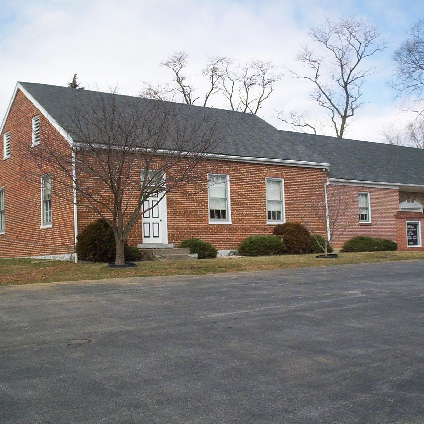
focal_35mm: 45
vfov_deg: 37.6
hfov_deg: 37.4
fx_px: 624
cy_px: 213
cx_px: 251
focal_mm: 4.99
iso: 100
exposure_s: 1/620
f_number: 4.5
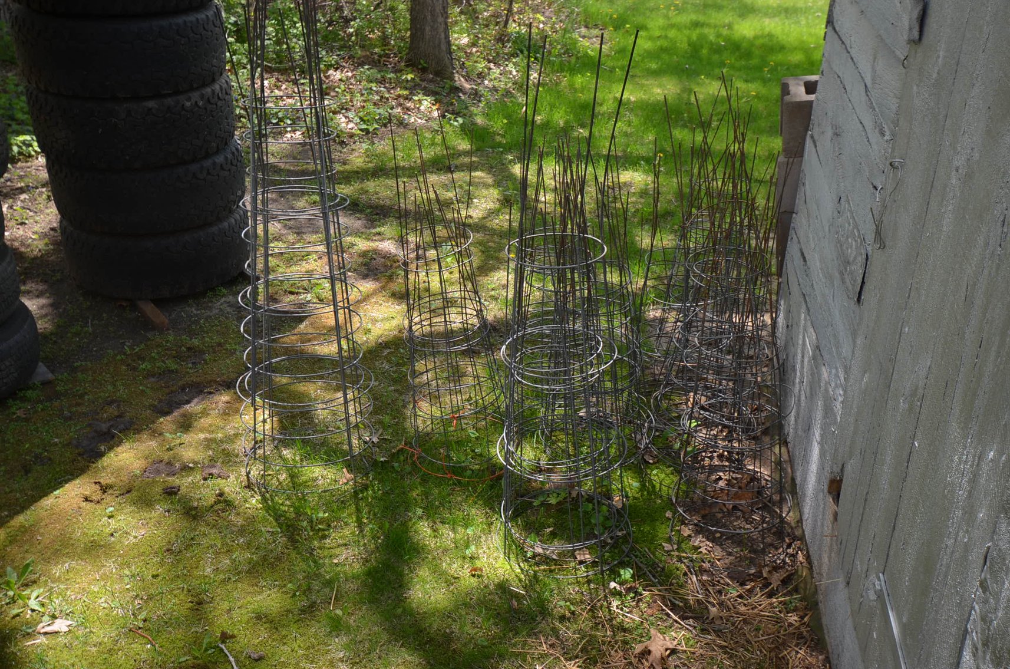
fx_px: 1008
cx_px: 505
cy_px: 334
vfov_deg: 36.7
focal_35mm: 36
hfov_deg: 53.2
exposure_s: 1/125
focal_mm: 24
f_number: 5.6
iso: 125
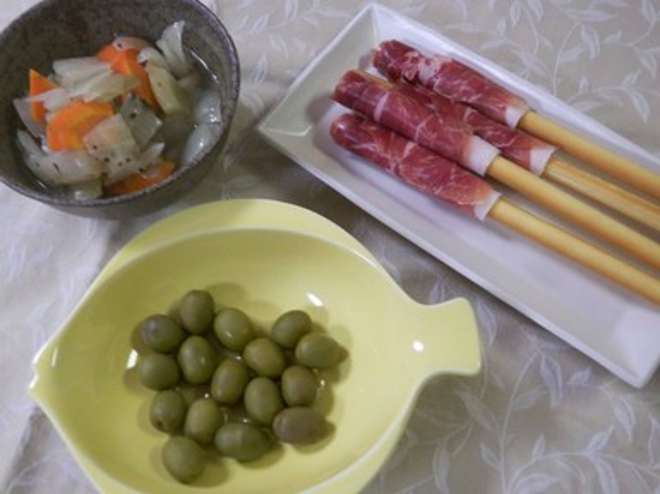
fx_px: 743
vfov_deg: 36.8
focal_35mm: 39
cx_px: 330
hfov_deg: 47.9
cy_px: 247
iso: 200
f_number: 3.9
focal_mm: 6.4
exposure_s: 1/15
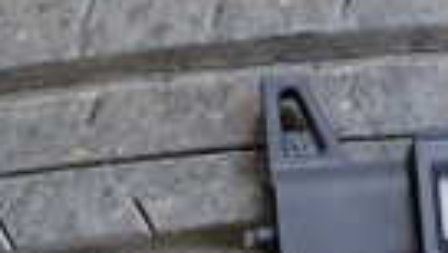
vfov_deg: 8.1
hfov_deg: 14.9
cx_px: 267
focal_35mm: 144
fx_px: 1713
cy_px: 516
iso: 200
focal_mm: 5.4
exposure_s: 1/100
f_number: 2.3
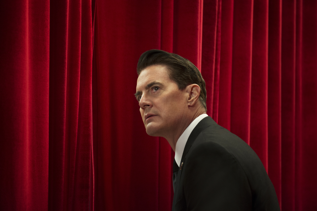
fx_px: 616
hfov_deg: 28.9
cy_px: 106
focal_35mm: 70
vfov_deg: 19.4
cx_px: 158
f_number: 3.5
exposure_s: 1/125
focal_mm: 70
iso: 1600
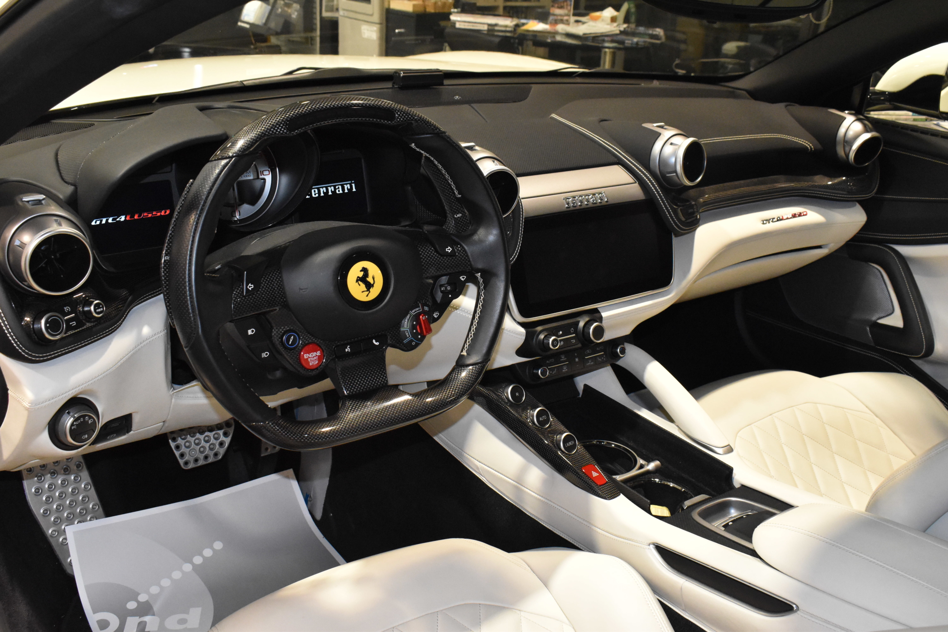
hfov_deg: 53.1
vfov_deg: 36.9
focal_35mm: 36
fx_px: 948
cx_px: 474
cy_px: 316
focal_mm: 24
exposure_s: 1/60
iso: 4000
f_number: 8
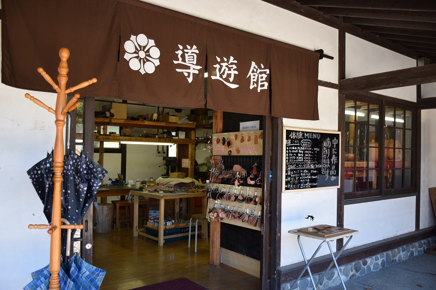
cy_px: 145
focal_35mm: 30
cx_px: 218
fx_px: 363
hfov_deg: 61.9
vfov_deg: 43.6
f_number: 4
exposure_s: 1/60
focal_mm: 20
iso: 200
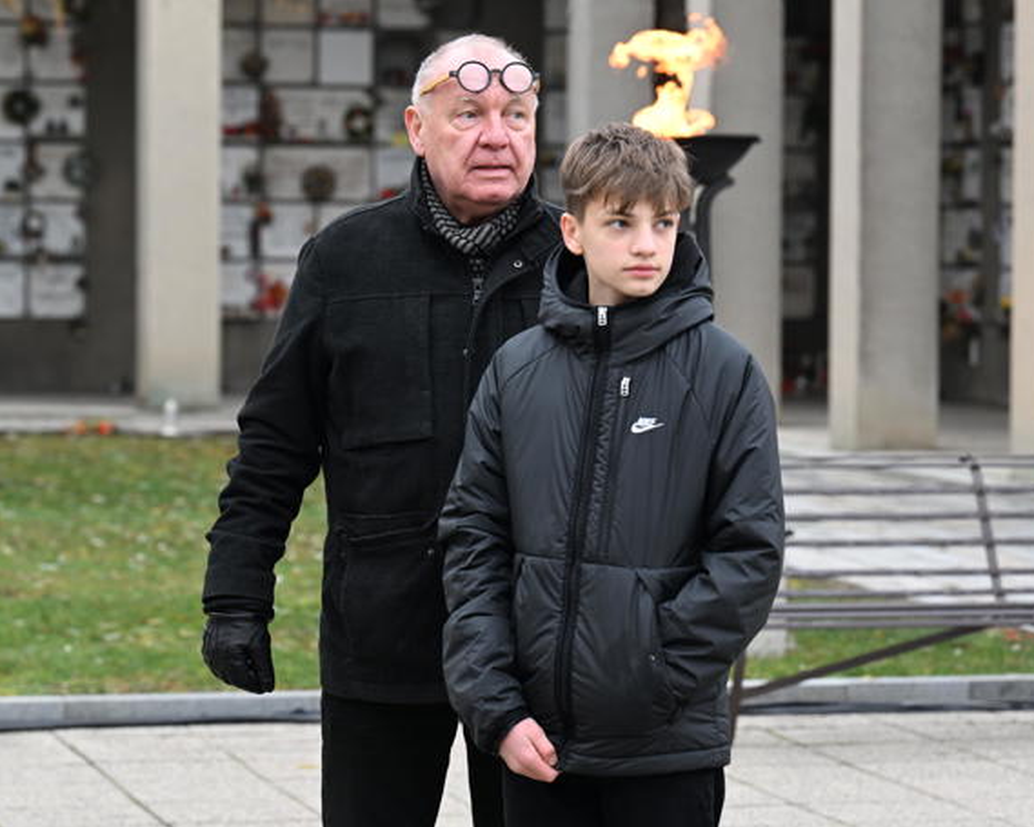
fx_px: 4528
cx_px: 523
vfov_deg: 10.4
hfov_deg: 13.0
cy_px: 416
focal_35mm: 148
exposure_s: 1/320
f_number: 6.3
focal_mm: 130
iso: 1000
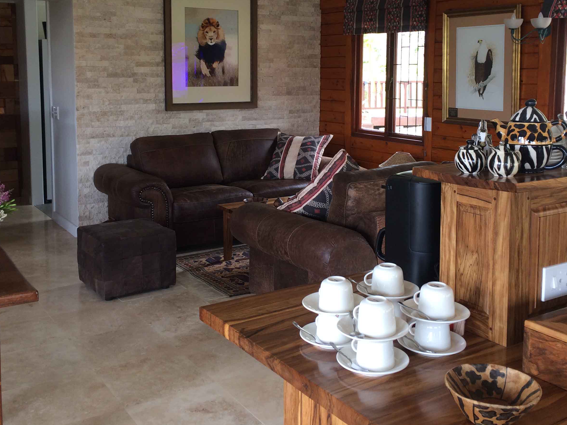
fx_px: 655
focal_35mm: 40
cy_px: 135
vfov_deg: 35.5
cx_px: 292
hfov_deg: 46.8
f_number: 2.2
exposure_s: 1/50
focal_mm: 4.15
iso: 40
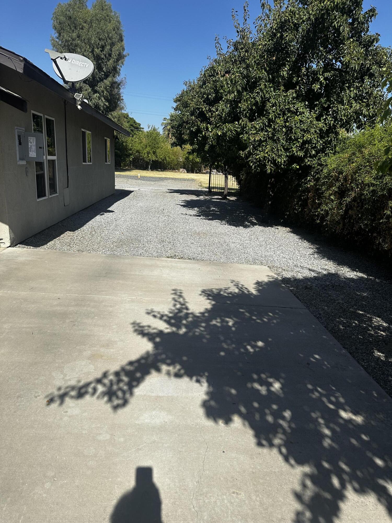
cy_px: 262
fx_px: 362
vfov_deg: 71.6
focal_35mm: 24
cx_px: 196
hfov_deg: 56.8
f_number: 1.78
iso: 80
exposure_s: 1/5263
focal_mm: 6.86
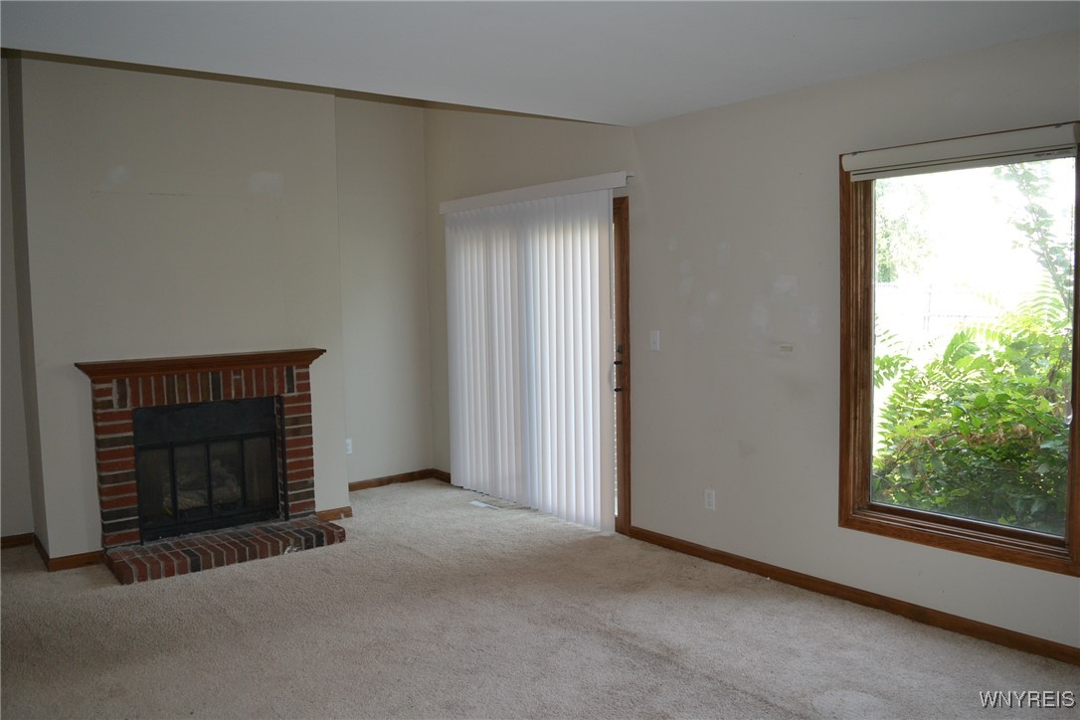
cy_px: 360
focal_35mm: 27
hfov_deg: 67.4
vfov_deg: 47.9
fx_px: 810
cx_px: 540
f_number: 4
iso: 320
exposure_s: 1/125
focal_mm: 18
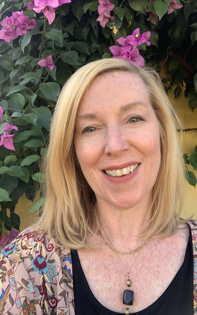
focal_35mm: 34
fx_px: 292
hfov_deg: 37.3
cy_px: 158
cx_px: 91
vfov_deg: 56.7
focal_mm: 2.87
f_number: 2.2
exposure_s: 1/169
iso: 16
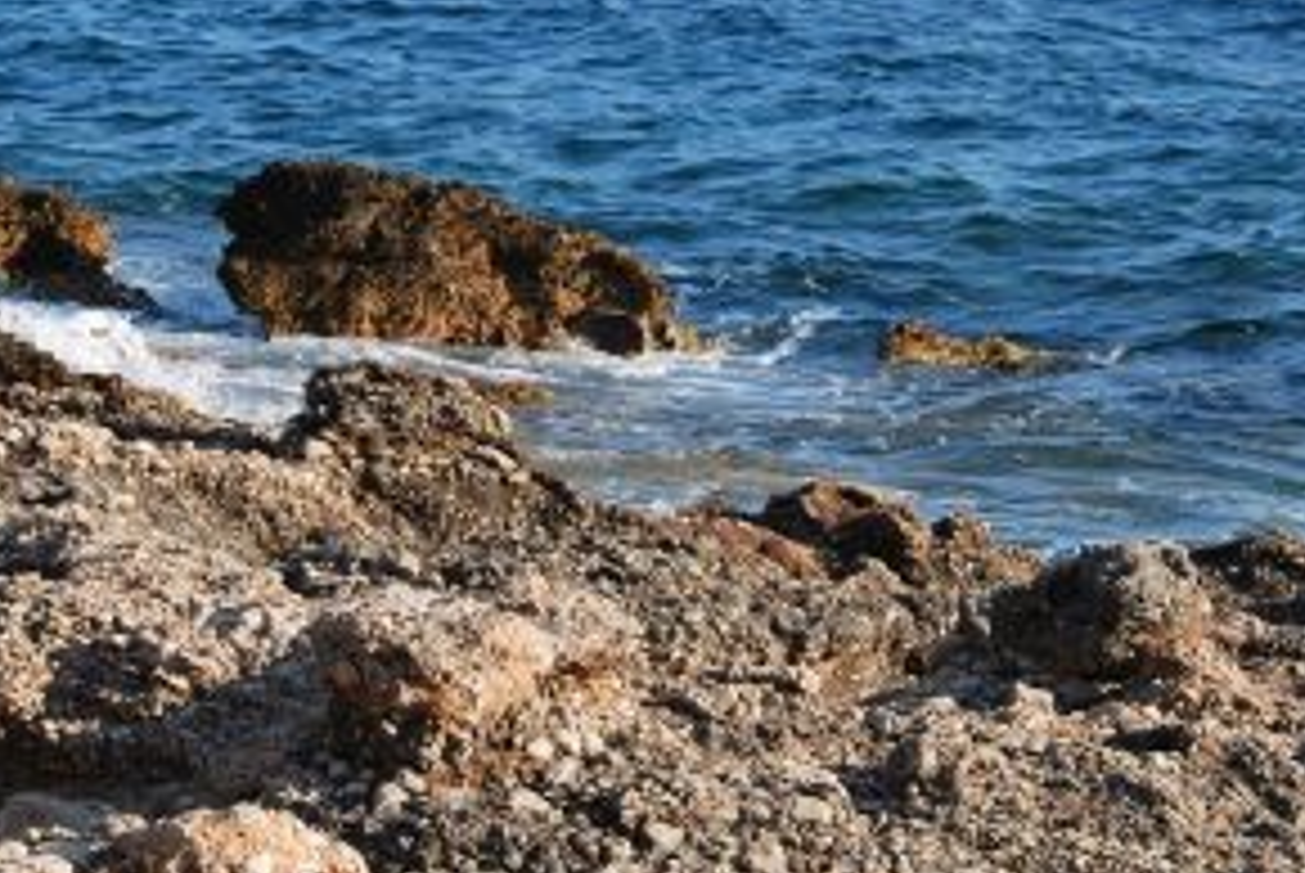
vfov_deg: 7.4
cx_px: 338
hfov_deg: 11.0
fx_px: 6763
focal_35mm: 186
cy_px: 288
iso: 100
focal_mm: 45
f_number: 7.1
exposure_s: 1/200
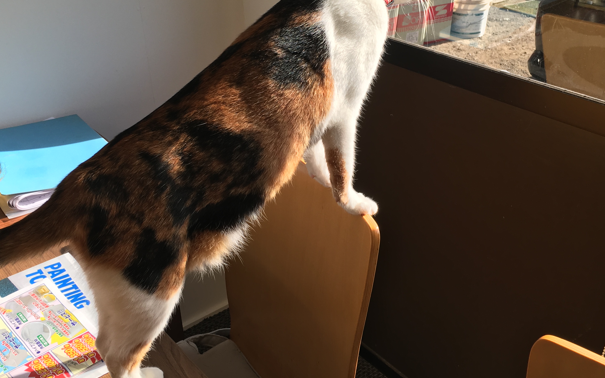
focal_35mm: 42
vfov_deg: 30.4
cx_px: 305
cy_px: 138
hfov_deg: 47.2
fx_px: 692
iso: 25
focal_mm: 4.15
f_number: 2.2
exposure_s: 1/574
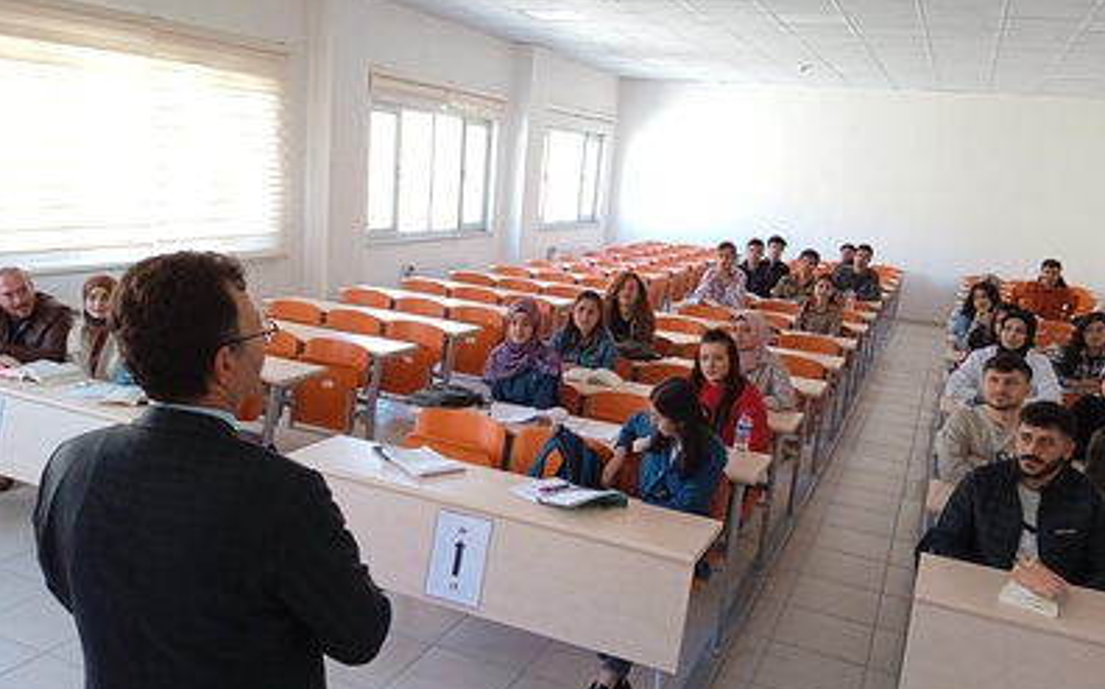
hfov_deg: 62.9
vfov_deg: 41.8
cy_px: 365
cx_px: 552
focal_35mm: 30
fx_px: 903
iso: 195
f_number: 2.2
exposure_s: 1/25
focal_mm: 3.43
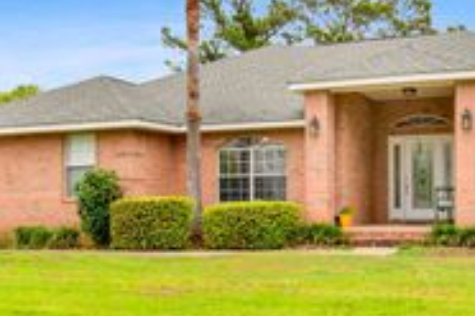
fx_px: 673
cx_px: 268
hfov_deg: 38.8
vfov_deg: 26.4
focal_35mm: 51
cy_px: 208
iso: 200
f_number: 11
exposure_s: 1/125
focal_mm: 19
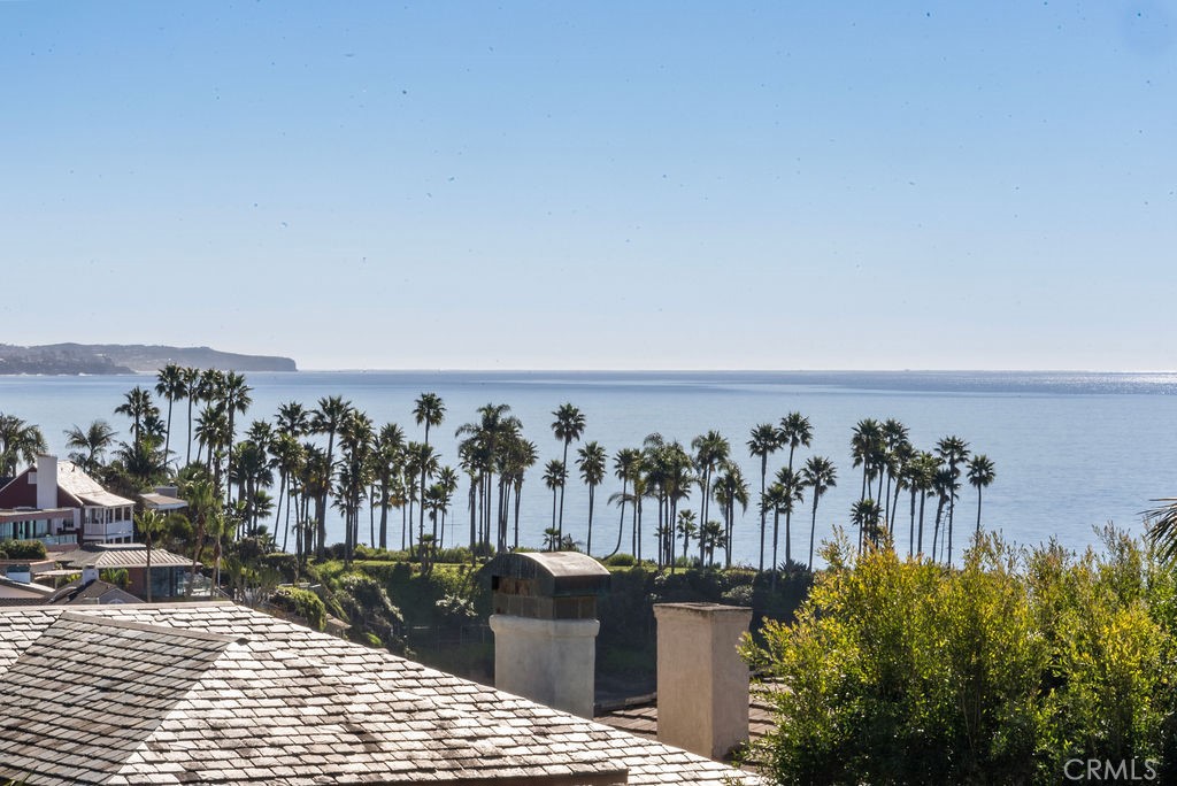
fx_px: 4056
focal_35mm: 124
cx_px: 588
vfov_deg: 11.1
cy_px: 393
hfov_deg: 16.5
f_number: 36
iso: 640
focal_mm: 124
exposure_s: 1/50
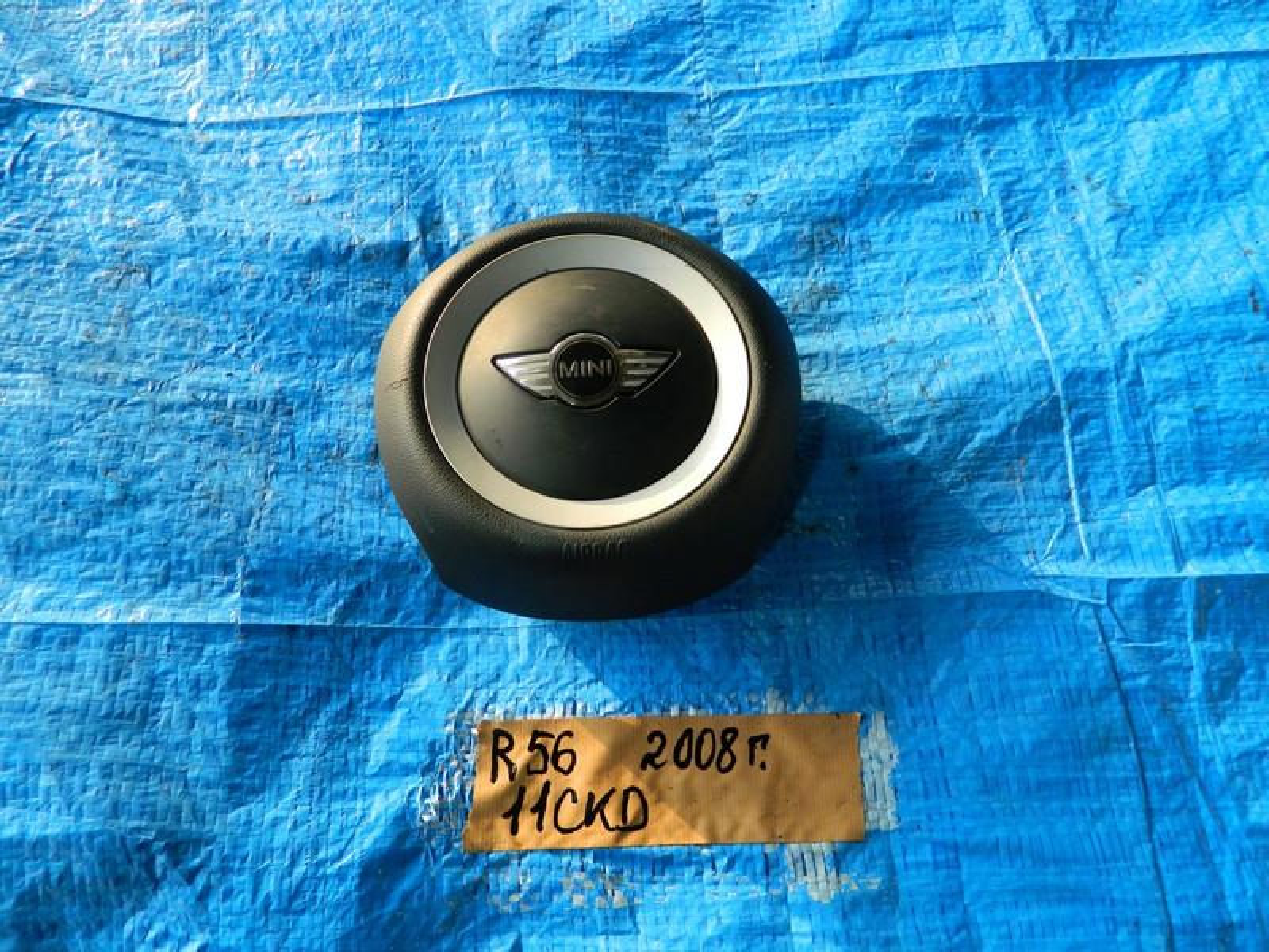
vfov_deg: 54.9
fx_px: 916
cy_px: 476
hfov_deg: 69.4
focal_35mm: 25
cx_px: 634
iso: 200
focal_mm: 4.5
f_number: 3.1
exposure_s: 1/250
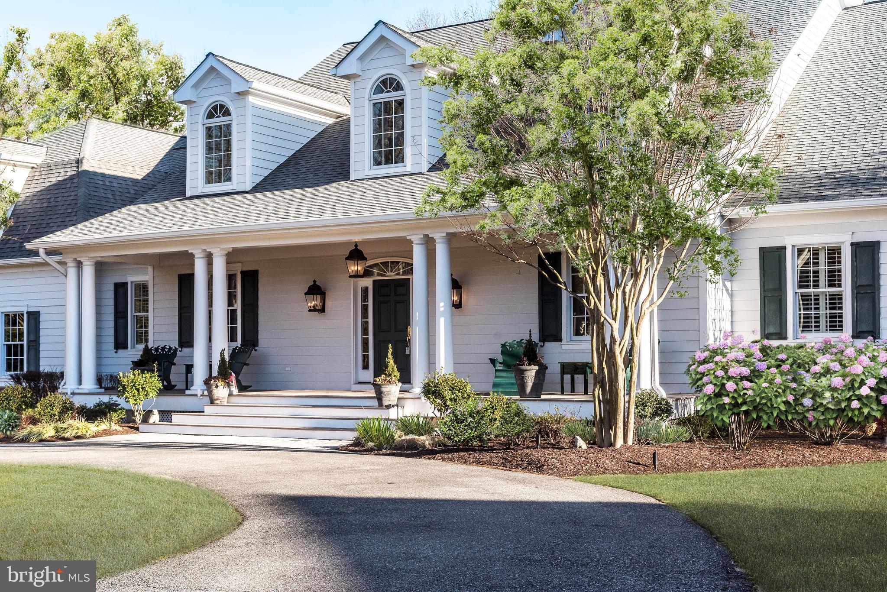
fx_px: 1183
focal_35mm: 48
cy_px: 296
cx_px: 444
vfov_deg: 28.1
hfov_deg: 41.1
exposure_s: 1/2000
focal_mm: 48
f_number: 9
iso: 500
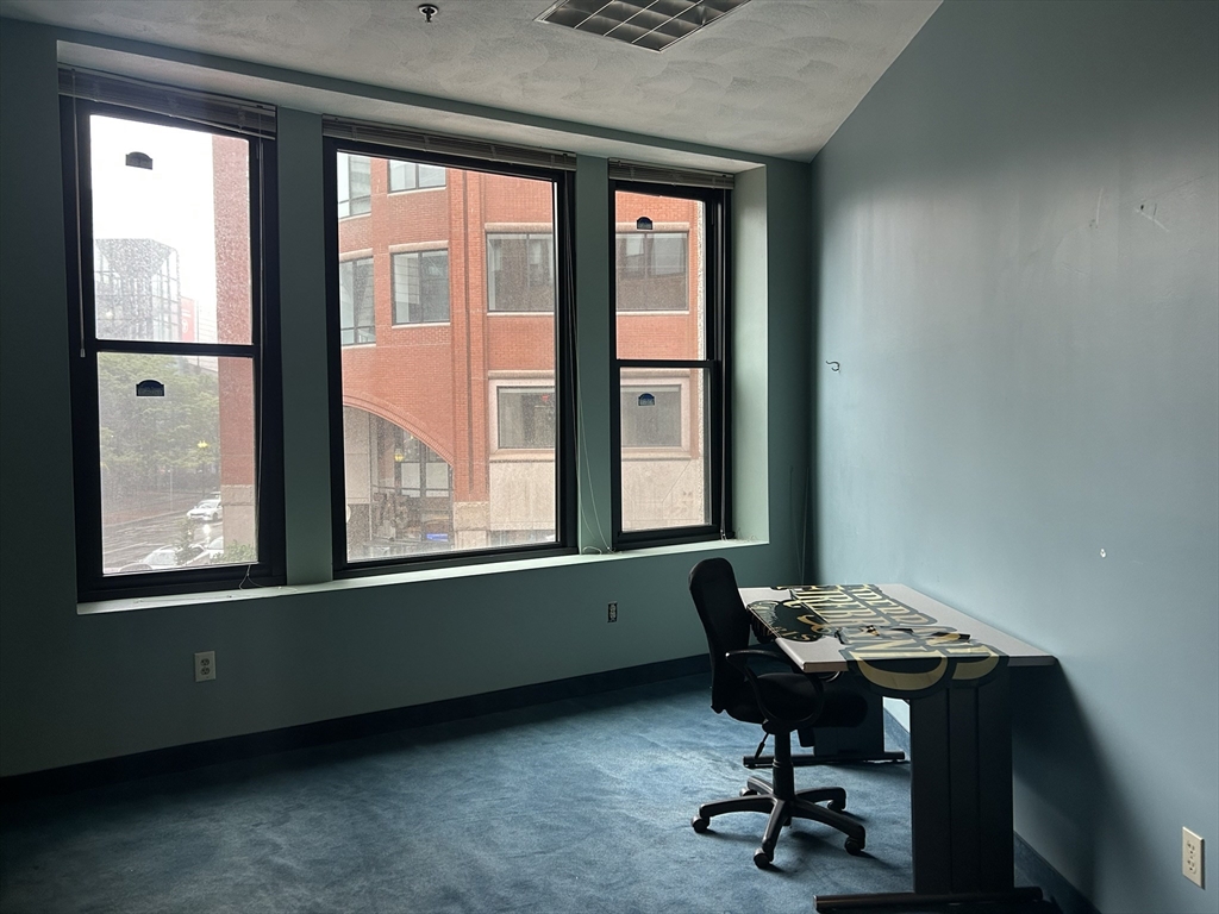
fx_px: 916
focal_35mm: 26
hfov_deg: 67.3
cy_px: 457
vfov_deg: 53.1
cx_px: 610
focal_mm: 5.7
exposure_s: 1/60
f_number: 1.5
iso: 125
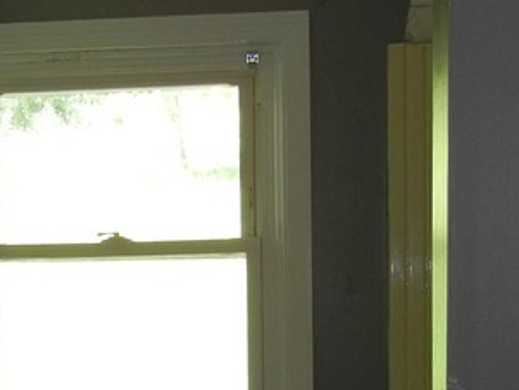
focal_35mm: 102
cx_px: 45
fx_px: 1530
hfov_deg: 18.9
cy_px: 395
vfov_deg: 14.3
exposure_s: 1/30
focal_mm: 5.4
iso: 200
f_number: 3.5
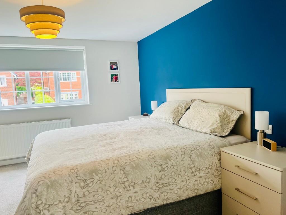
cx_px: 143
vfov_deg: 53.1
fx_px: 215
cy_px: 108
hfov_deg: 67.3
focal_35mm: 26
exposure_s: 1/100
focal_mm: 5.7
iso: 40
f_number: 1.5
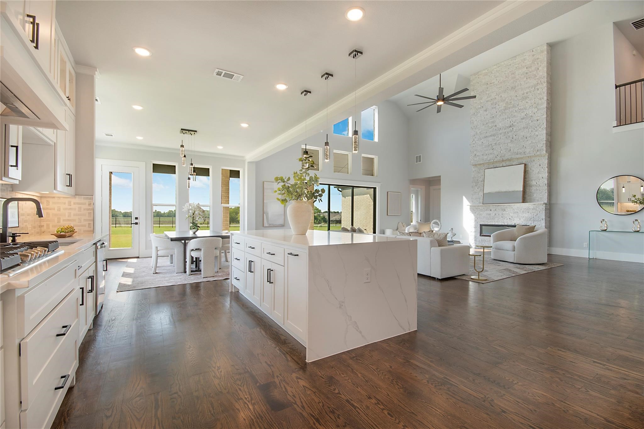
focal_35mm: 15
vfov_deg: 77.3
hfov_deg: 100.4
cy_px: 214
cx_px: 322
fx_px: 268
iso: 100
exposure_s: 1/60
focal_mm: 10
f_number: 11
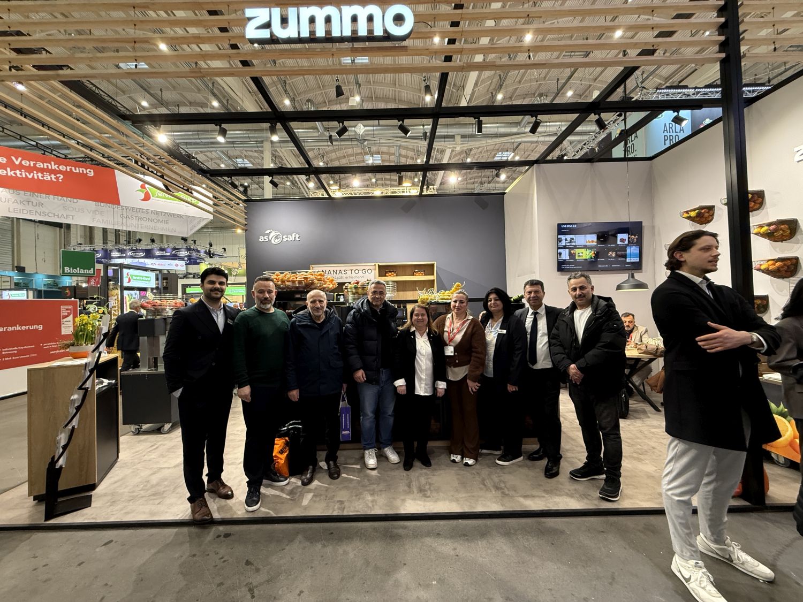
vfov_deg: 85.7
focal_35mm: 14
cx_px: 402
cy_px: 301
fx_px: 325
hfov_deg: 102.1
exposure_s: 1/50
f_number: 2.2
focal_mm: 2.22
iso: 250
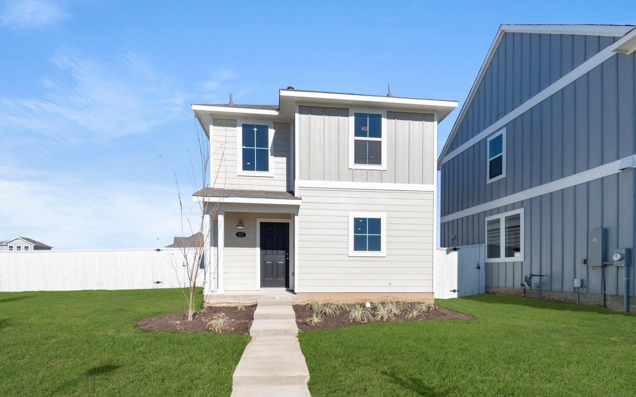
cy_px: 192
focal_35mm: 37
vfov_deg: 34.4
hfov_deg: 52.7
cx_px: 316
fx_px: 641
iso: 400
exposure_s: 1/800
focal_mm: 24
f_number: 8
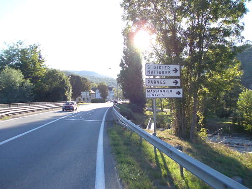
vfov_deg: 49.7
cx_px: 126
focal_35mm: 28
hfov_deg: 63.4
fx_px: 204
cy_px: 94
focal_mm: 4
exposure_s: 1/125
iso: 80
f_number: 5.4
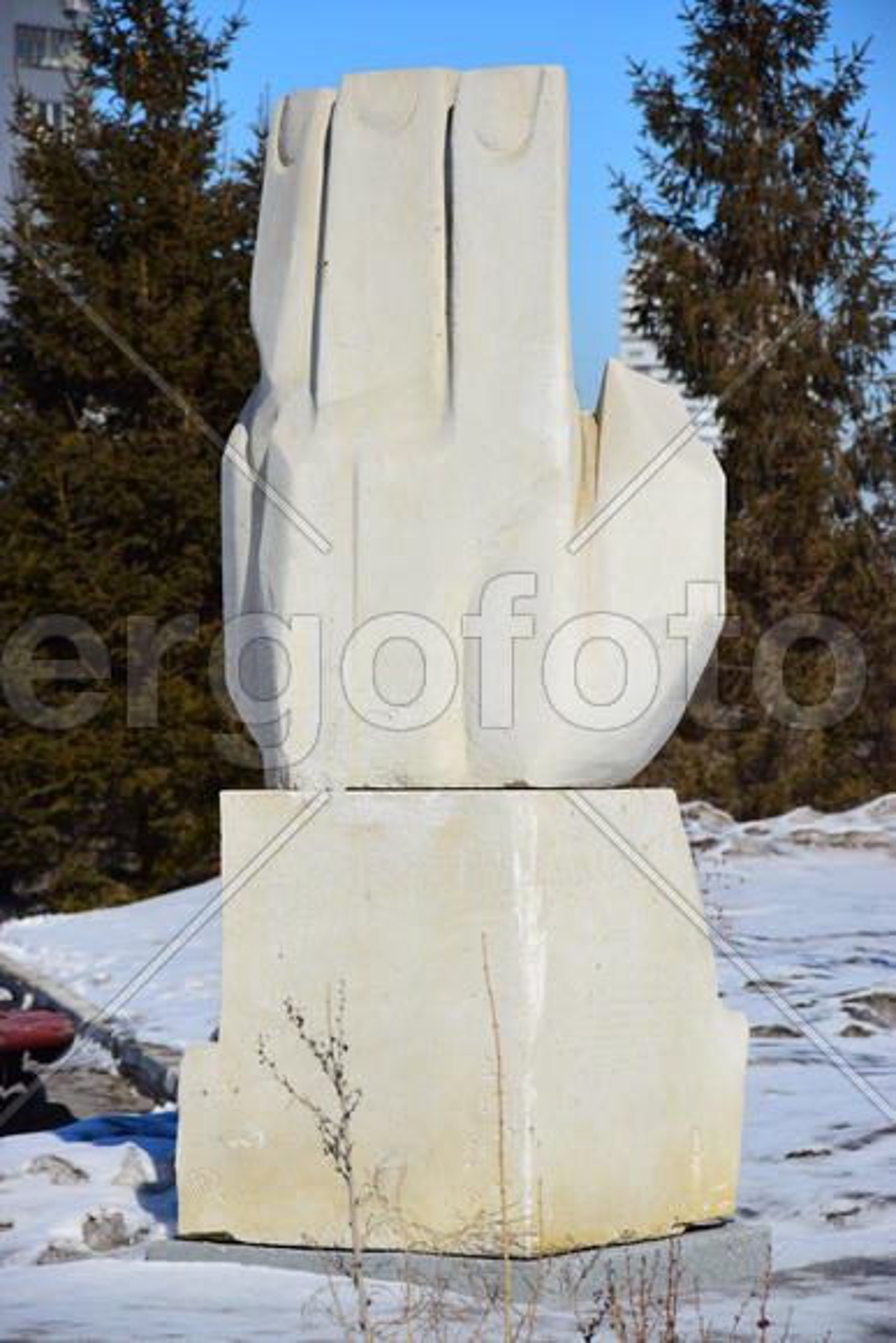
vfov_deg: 13.0
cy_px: 672
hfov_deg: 8.7
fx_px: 5876
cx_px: 448
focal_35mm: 158
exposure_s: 1/800
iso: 100
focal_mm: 105
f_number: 7.1
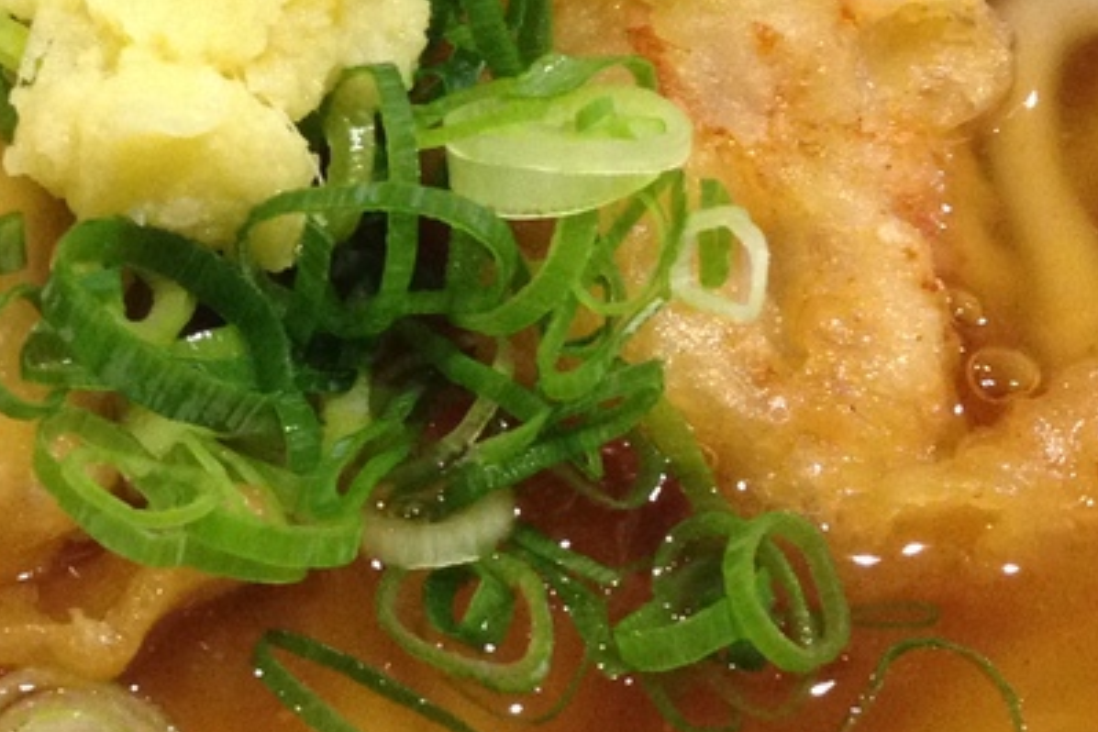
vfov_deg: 13.0
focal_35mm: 105
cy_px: 400
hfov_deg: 19.1
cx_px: 91
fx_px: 3202
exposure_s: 1/20
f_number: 2.4
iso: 320
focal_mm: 4.12
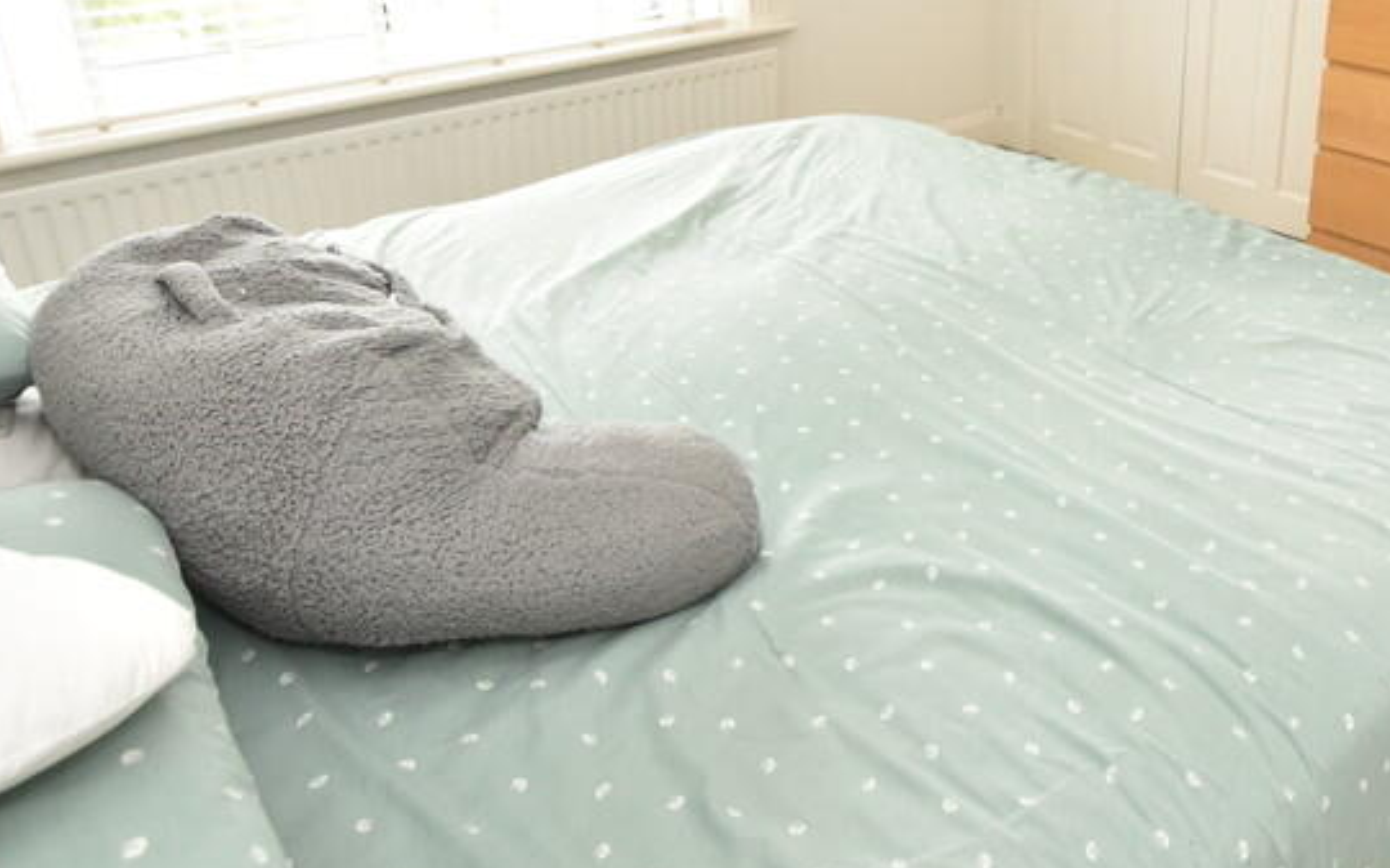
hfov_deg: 61.8
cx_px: 1004
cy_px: 151
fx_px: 1098
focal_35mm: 29
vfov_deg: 40.9
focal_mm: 10
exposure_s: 1/125
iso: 800
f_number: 5.6
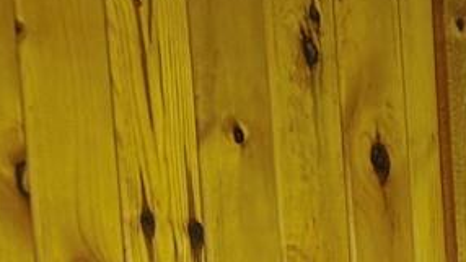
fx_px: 2509
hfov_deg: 9.0
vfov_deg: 5.8
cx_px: 1290
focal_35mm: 203
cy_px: 587
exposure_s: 1/81
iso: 125
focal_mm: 5.96
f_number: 1.6
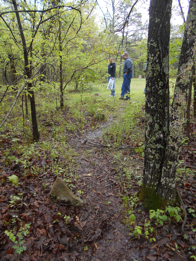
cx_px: 98
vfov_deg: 67.3
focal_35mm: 26
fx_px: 196
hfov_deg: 53.1
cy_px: 130
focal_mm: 4.6
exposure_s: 1/30
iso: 110
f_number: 3.2
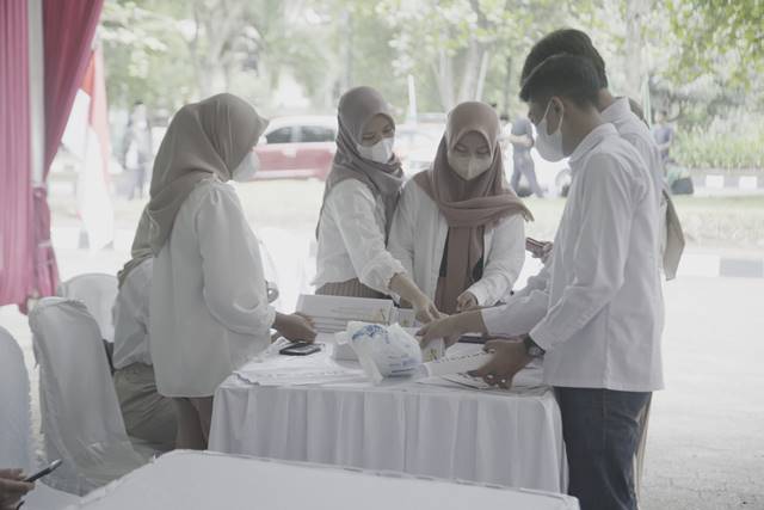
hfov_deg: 27.0
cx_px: 382
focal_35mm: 75
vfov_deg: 18.2
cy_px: 255
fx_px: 1592
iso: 2000
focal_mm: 75
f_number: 4
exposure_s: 1/60
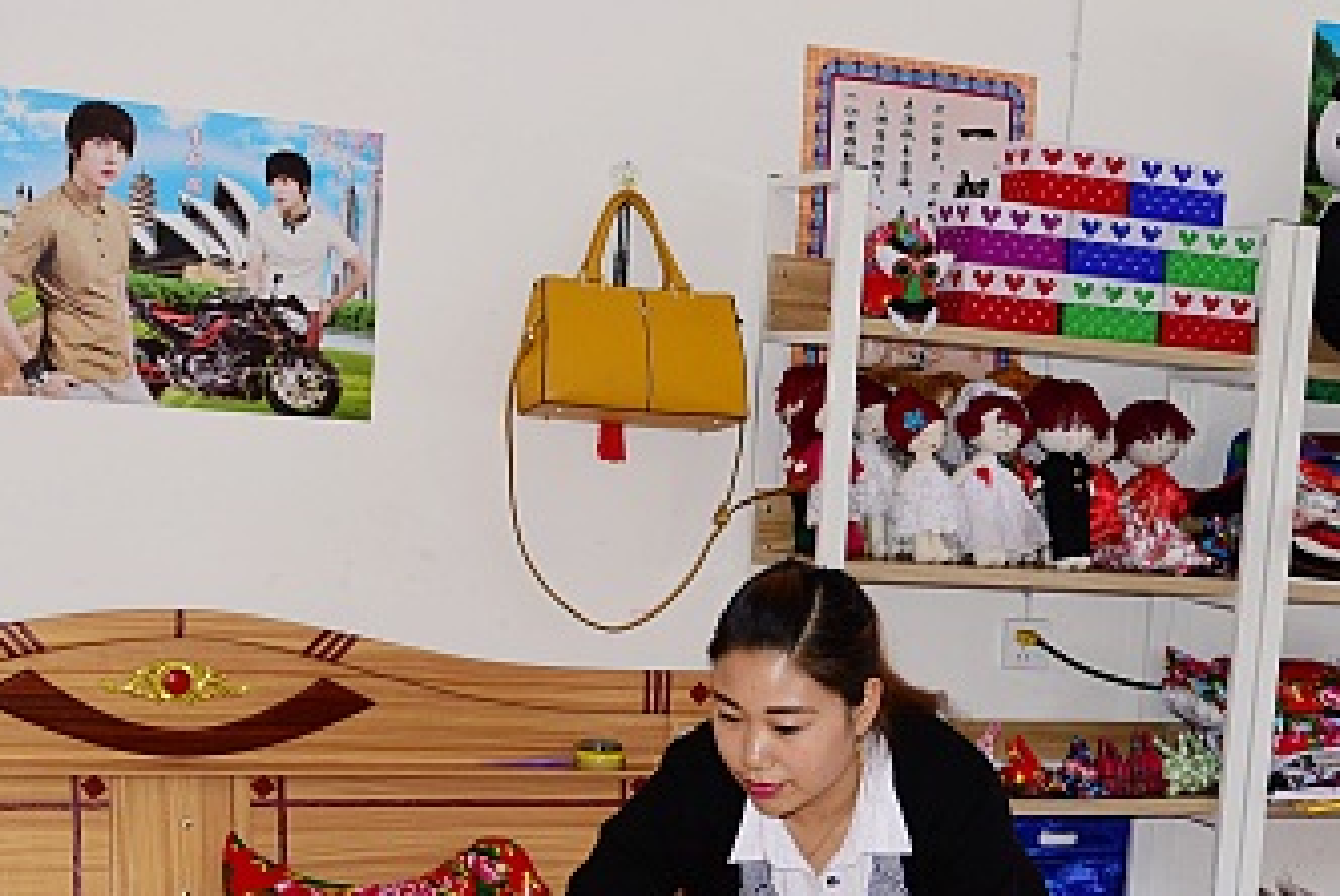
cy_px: 817
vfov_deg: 20.5
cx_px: 1009
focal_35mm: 65
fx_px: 2421
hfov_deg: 30.4
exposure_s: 1/80
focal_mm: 24
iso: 140
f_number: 2.8
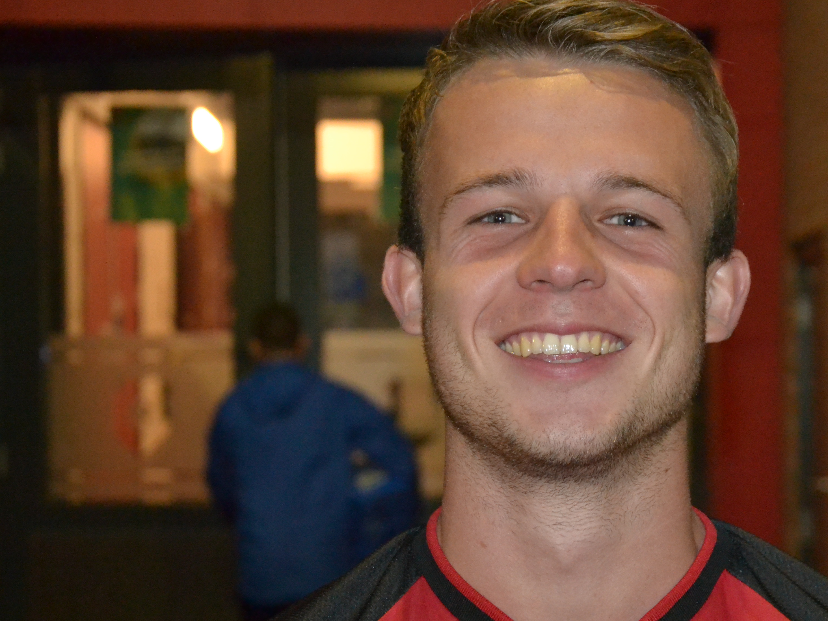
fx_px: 2822
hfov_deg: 16.6
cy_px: 366
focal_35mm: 118
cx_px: 573
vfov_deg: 12.5
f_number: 5
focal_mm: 52
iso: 3200
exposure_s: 1/60
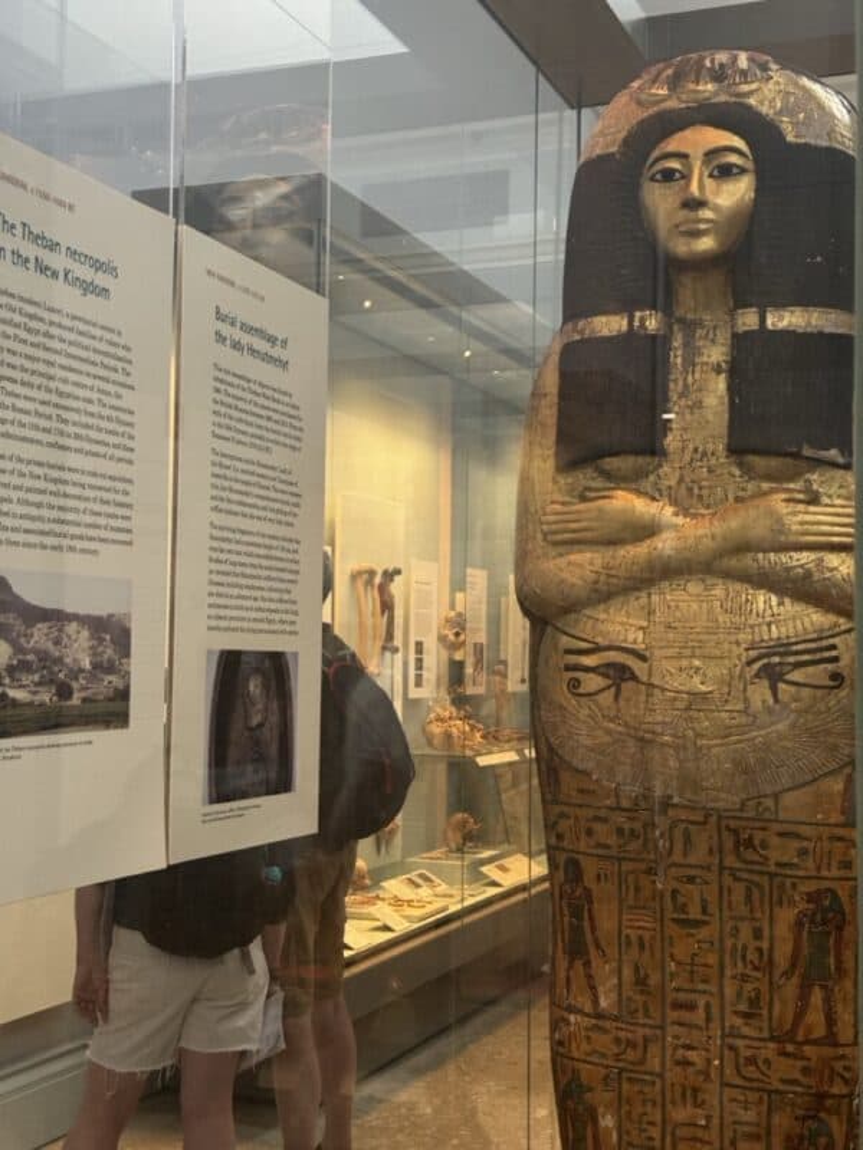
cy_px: 575
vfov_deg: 39.7
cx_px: 432
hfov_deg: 30.3
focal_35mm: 48
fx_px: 1596
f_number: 1.78
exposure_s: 1/33
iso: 250
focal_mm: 6.86
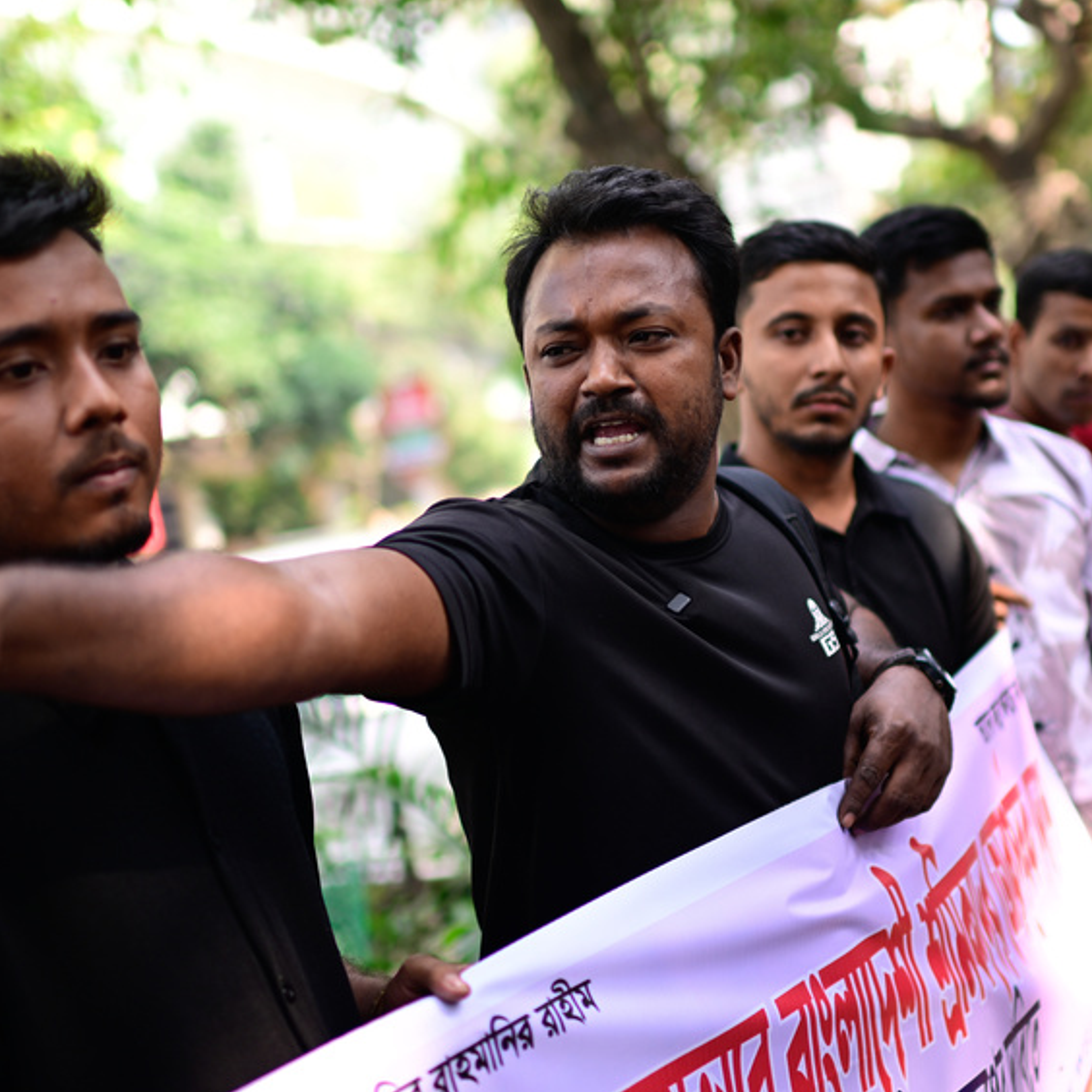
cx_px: 629
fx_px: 1927
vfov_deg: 31.6
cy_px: 528
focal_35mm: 54
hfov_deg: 31.6
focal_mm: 35
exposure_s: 1/400
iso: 100
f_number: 1.4
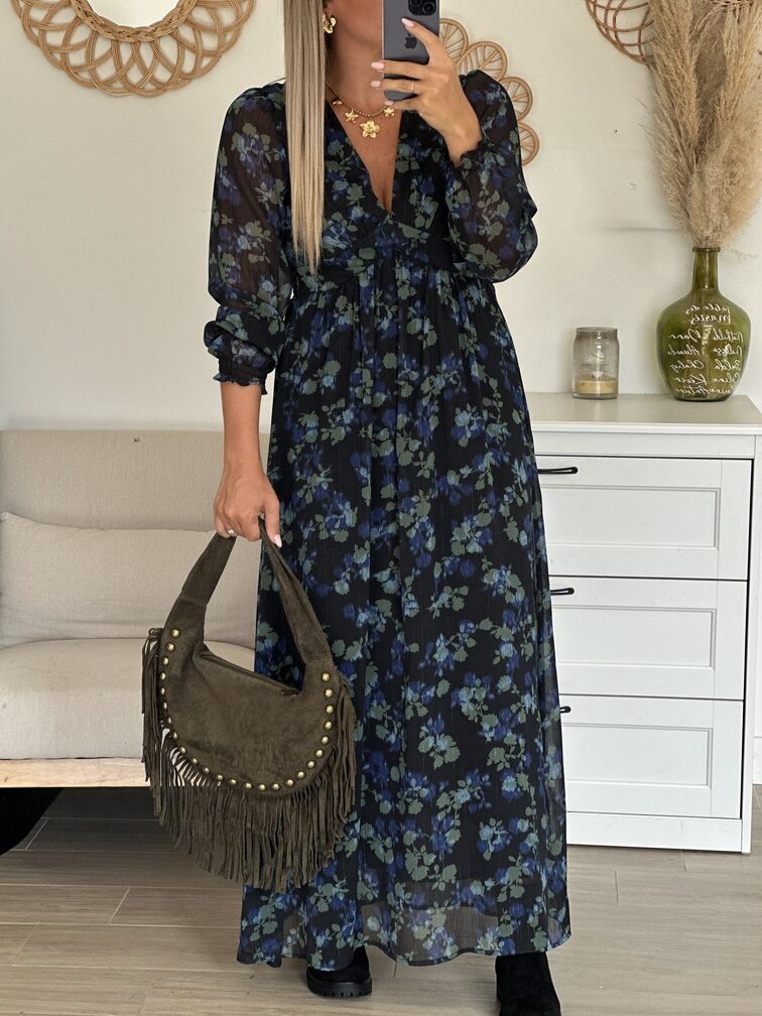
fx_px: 2260
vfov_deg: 25.3
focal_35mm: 77
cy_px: 508
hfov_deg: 19.1
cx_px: 381
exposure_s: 1/121
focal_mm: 9
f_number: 2.8
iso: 40
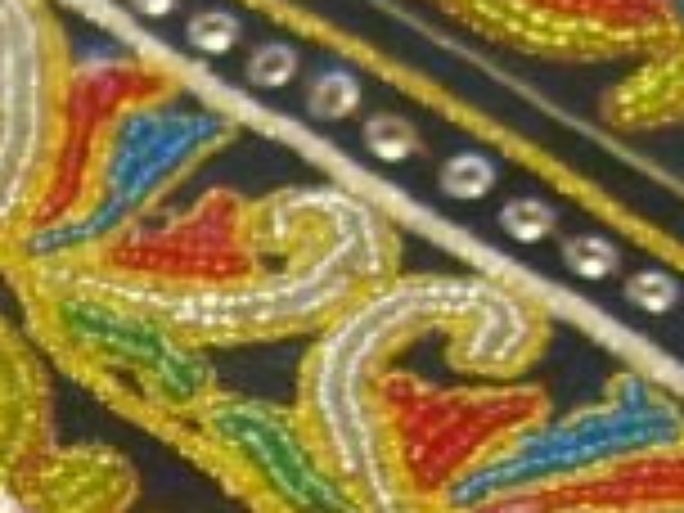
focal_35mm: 163
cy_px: 752
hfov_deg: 11.9
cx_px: -50
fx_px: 3221
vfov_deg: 8.9
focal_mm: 7.9
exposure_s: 1/15
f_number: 2.8
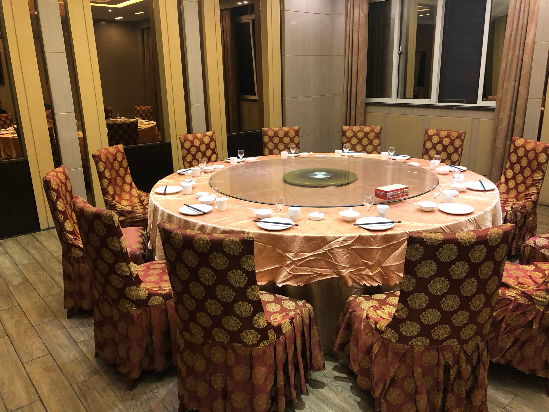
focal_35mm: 28
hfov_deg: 63.4
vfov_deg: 49.8
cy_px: 206
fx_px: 444
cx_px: 274
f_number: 1.8
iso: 80
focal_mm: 4
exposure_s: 1/17
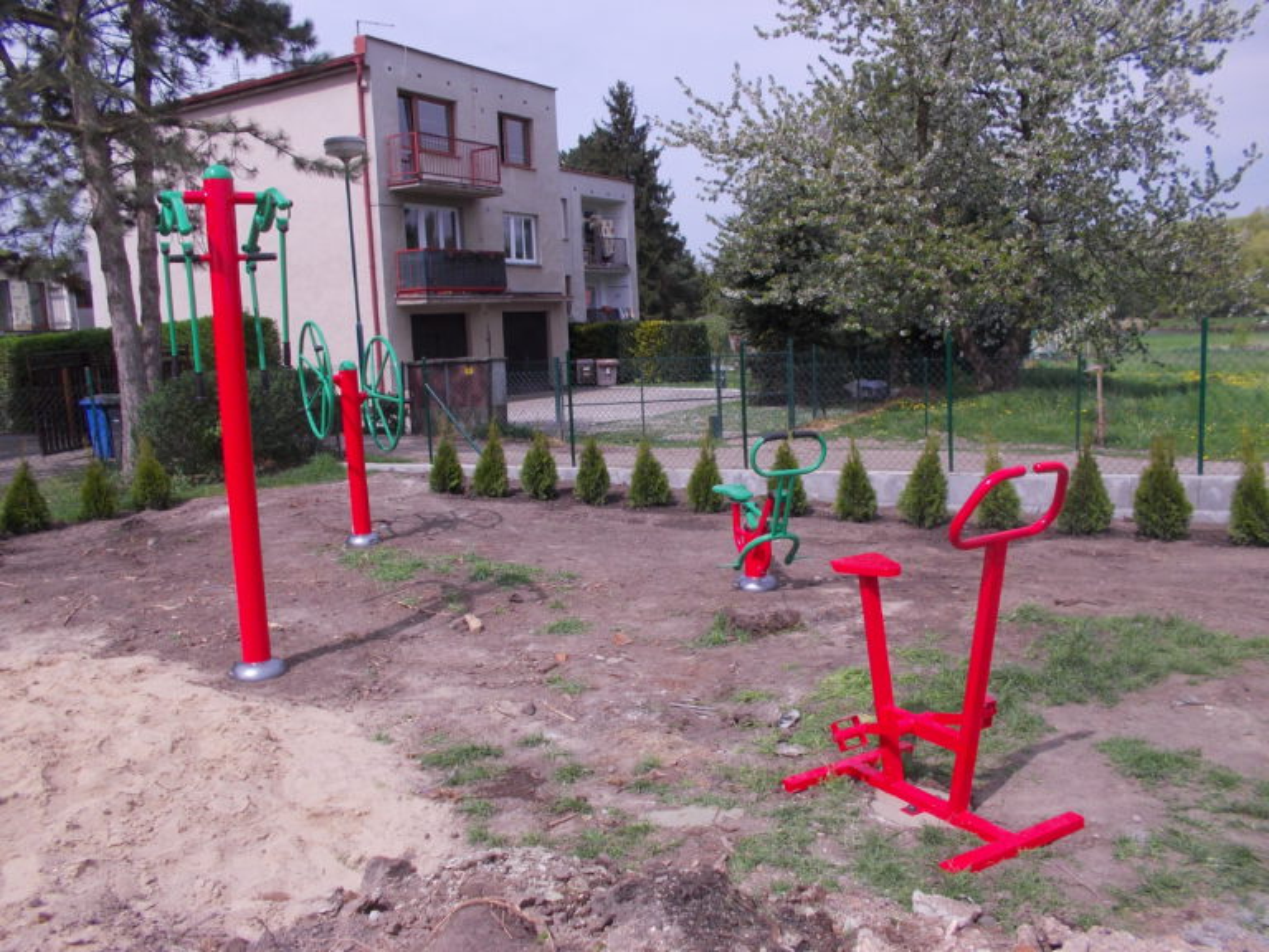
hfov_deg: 61.7
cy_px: 476
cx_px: 634
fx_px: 1063
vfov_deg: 48.2
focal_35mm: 29
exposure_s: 1/800
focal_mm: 4.1
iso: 80
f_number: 3.3
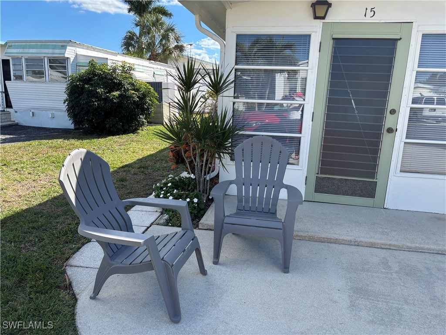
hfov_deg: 67.3
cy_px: 168
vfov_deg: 53.1
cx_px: 223
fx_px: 335
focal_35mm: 26
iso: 50
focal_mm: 5.96
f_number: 1.6
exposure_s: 1/1344
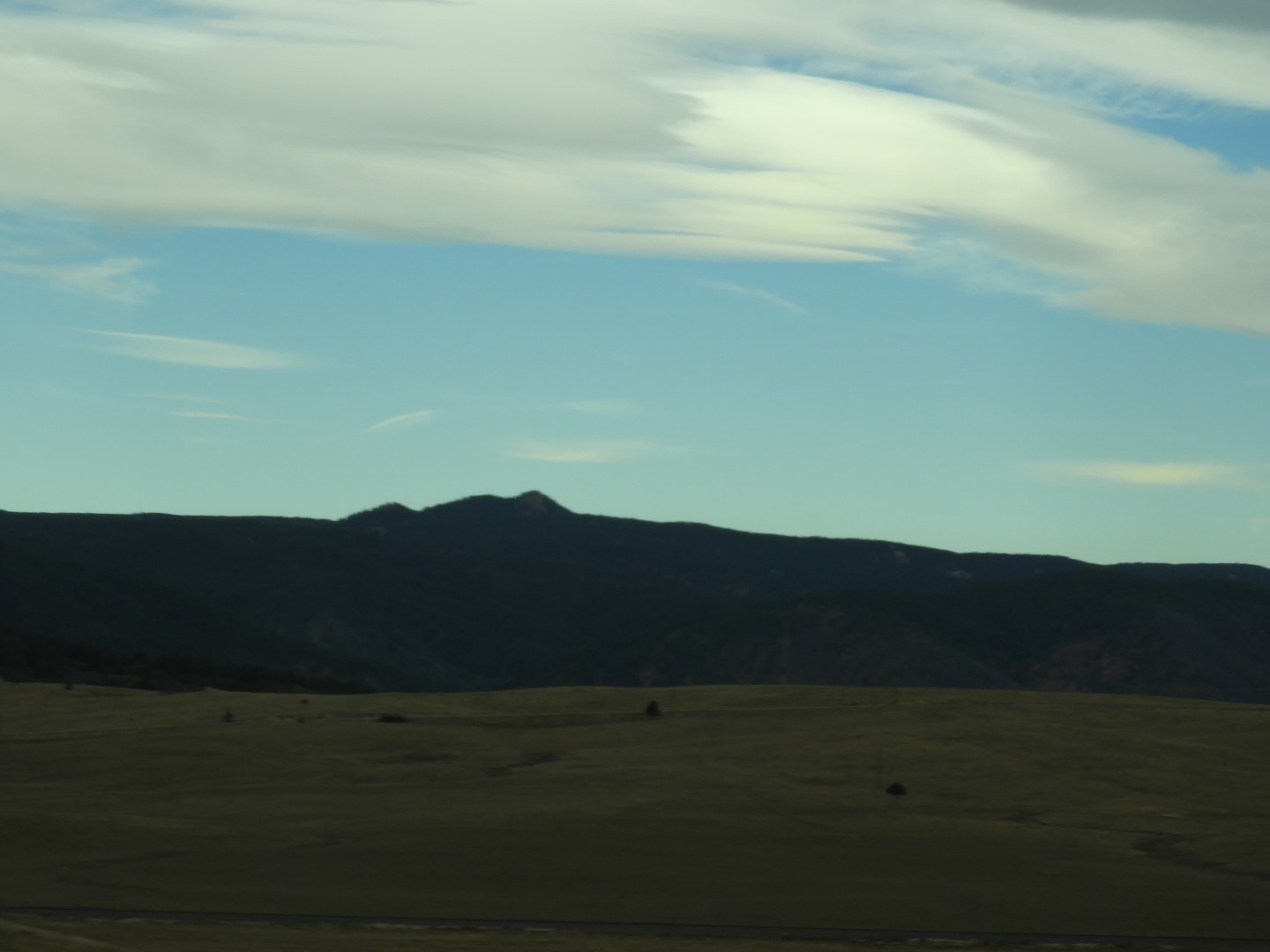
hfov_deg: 13.2
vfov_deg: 9.9
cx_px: 635
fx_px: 5503
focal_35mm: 150
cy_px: 476
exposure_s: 1/250
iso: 100
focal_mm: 26.9
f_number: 5.2
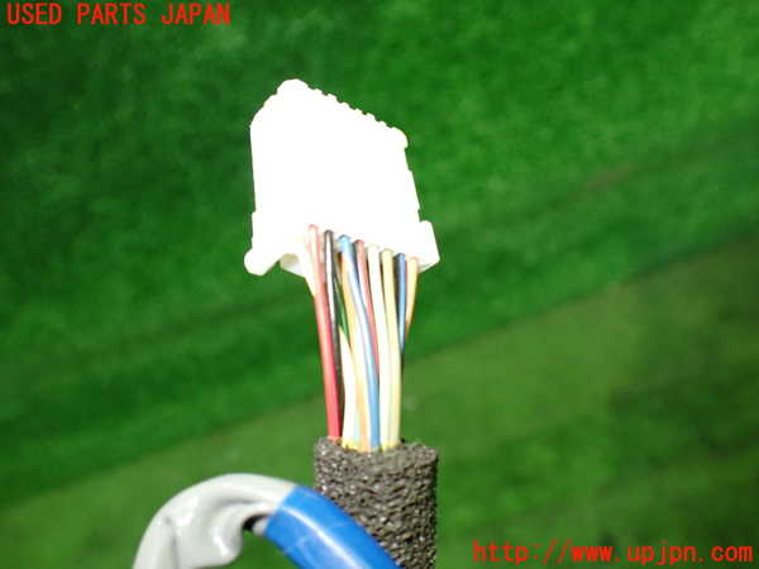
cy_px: 284
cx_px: 380
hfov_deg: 60.0
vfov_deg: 46.8
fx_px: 658
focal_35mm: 30
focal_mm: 5.4
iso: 800
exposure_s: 1/80
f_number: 2.3
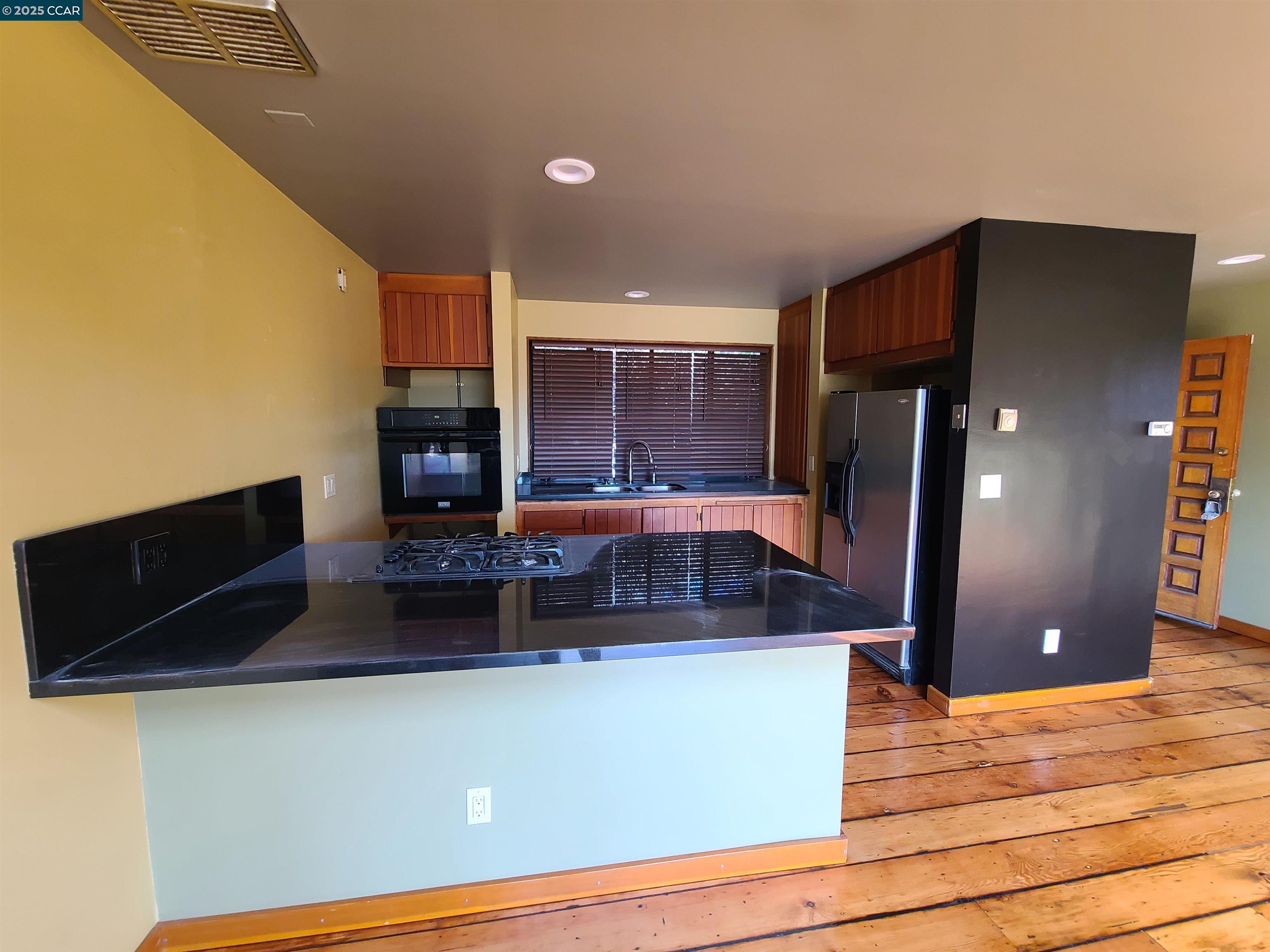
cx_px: 635
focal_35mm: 13
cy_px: 476
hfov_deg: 106.2
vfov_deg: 89.9
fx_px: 477
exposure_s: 1/60
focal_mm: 2.2
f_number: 2.2
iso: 200
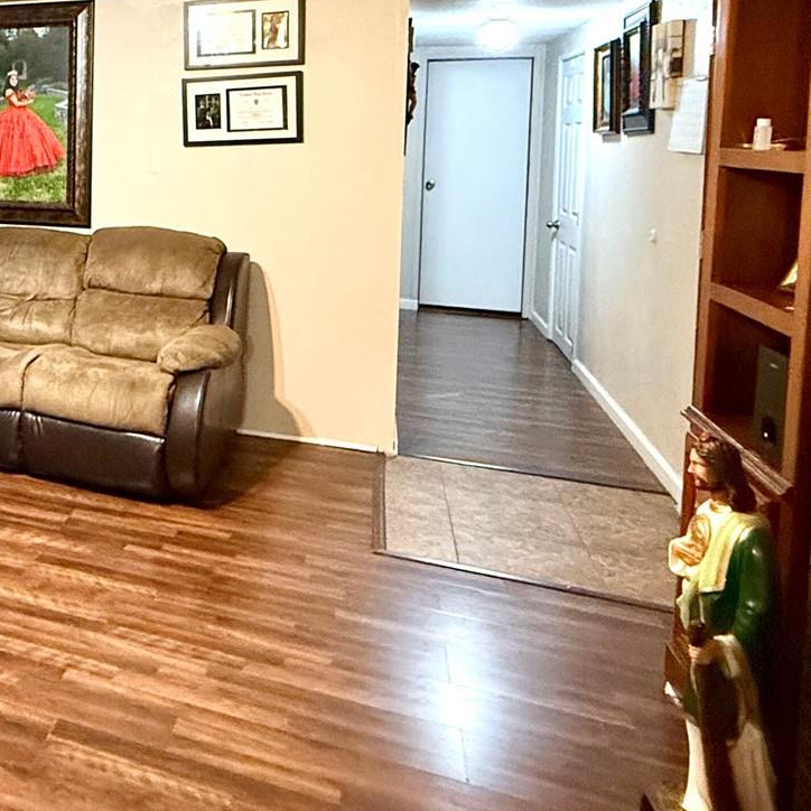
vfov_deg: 45.3
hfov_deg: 39.1
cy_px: 186
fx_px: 928
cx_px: -73
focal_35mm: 35
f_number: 2.2
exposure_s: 1/60
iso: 640
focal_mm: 2.22
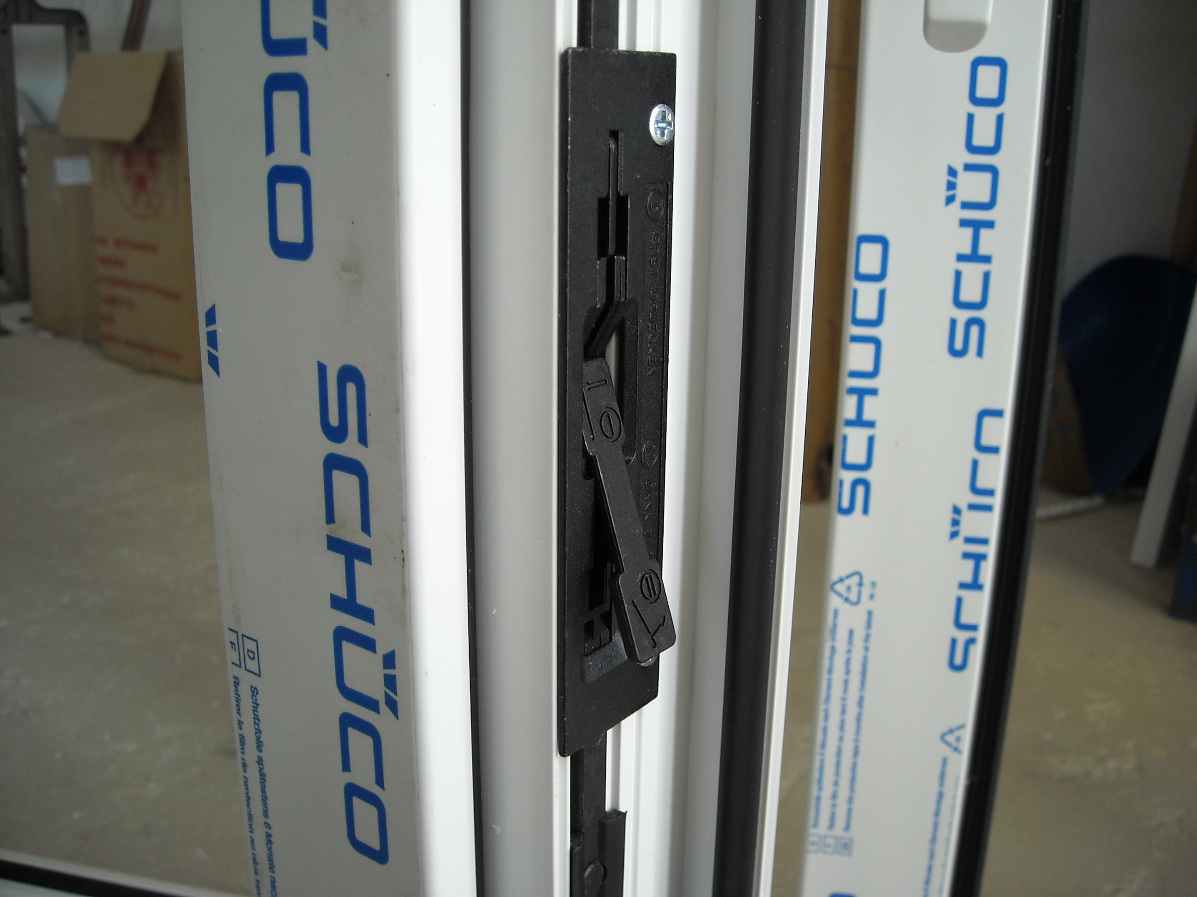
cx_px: 598
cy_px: 448
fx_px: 1210
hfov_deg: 52.6
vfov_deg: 40.7
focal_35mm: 35
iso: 109
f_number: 2.8
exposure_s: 1/60
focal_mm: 5.7
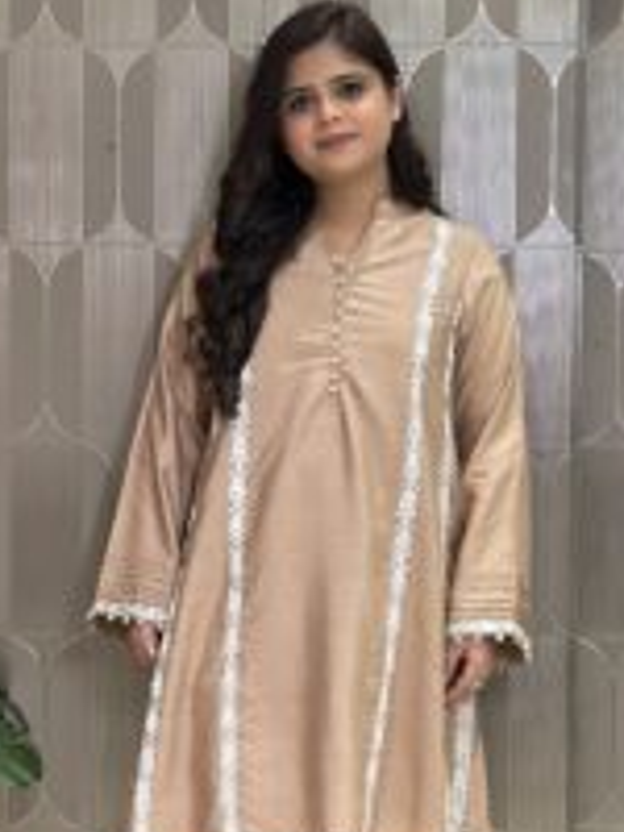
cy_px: 520
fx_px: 2307
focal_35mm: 96
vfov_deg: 20.4
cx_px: 254
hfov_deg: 15.4
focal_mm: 6.86
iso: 125
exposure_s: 1/50
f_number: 1.78
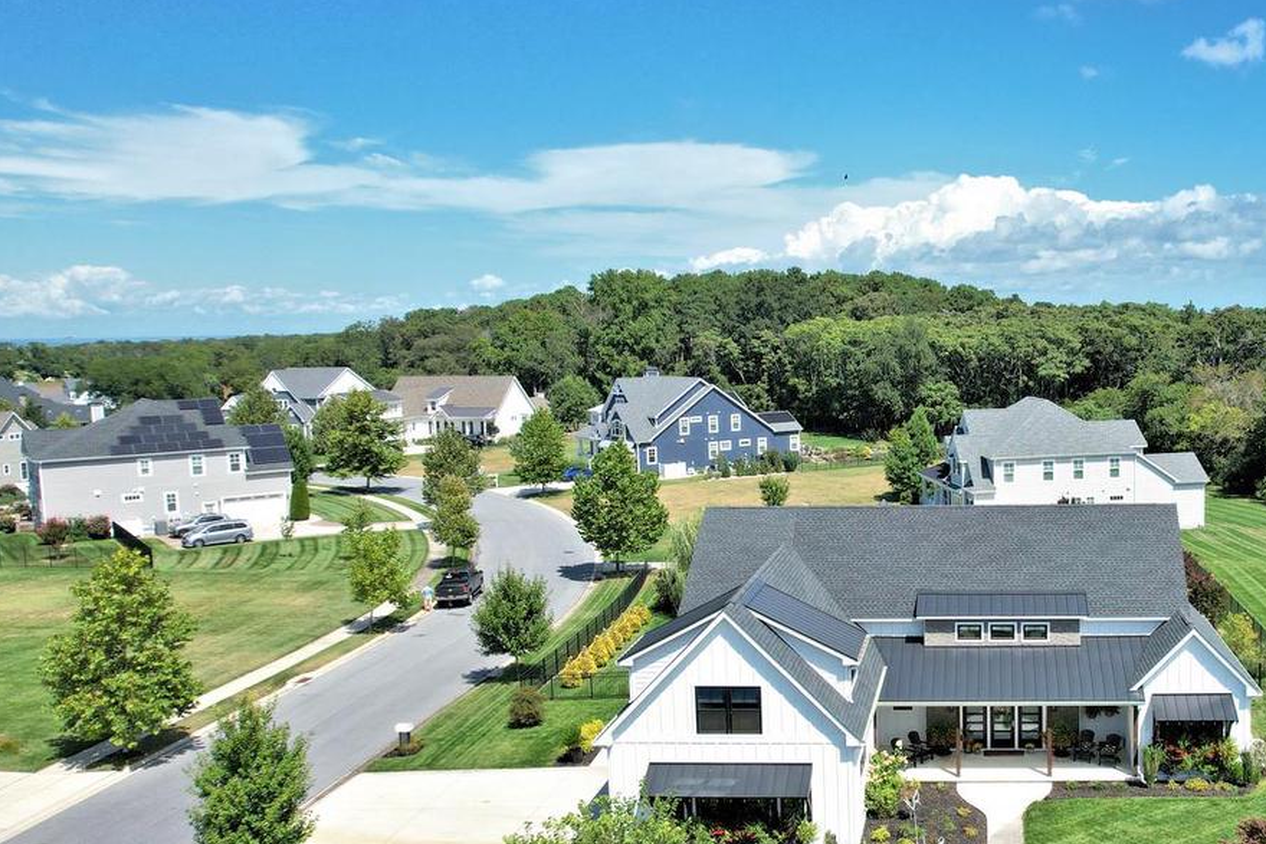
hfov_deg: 51.0
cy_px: 476
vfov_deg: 36.8
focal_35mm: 36
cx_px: 939
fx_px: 1266
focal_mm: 8.38
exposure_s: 1/2000
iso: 100
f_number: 2.8
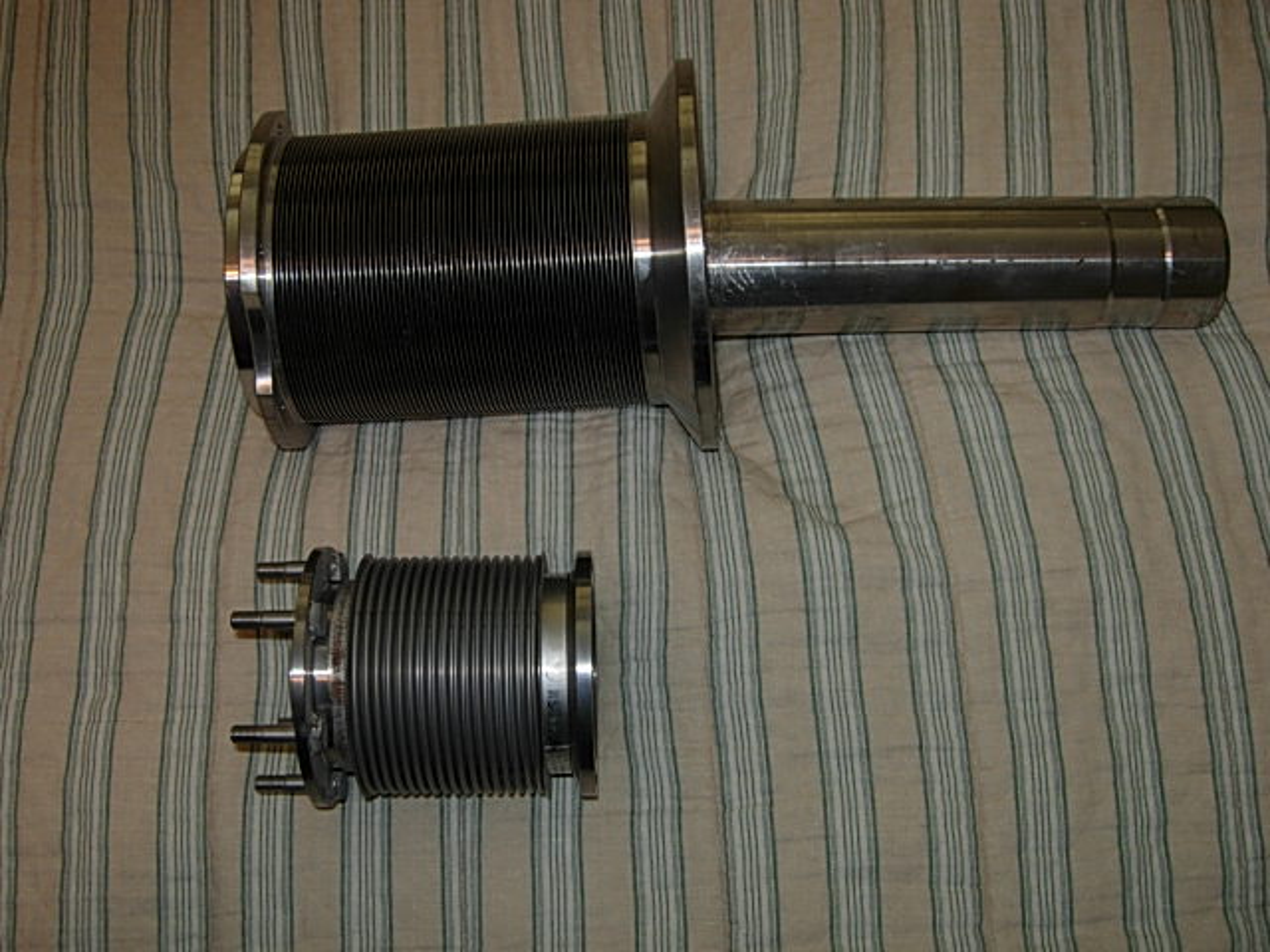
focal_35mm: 36
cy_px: 476
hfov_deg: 51.4
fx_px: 1321
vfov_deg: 39.7
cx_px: 635
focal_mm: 7.5
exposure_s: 1/45.2
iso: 50
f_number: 3.8
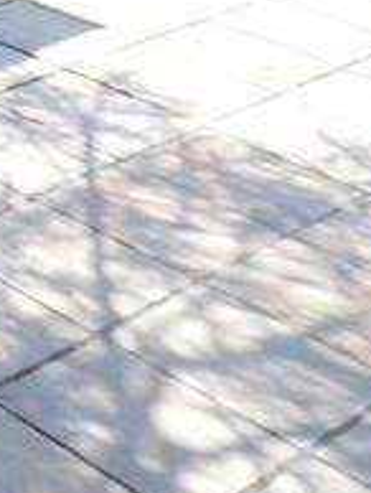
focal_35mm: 76
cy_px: 136
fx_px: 1084
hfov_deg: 11.1
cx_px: -770
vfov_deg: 25.4
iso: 100
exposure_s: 1/125
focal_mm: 10
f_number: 5.6
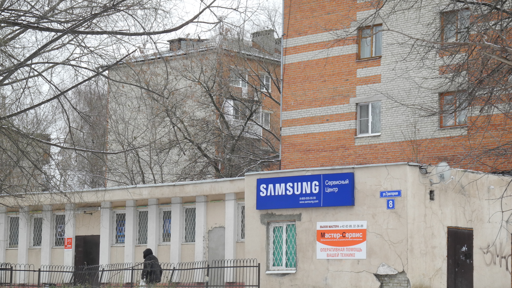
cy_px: 181
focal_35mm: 103
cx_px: 256
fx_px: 1398
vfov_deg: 11.8
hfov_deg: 20.7
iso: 100
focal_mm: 20.1
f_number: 4.5
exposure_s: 1/98.1
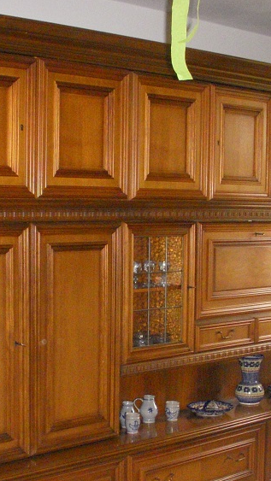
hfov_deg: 16.7
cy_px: 295
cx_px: 93
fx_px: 919
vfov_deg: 29.3
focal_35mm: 72
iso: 800
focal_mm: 6.3
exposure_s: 1/250
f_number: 3.3
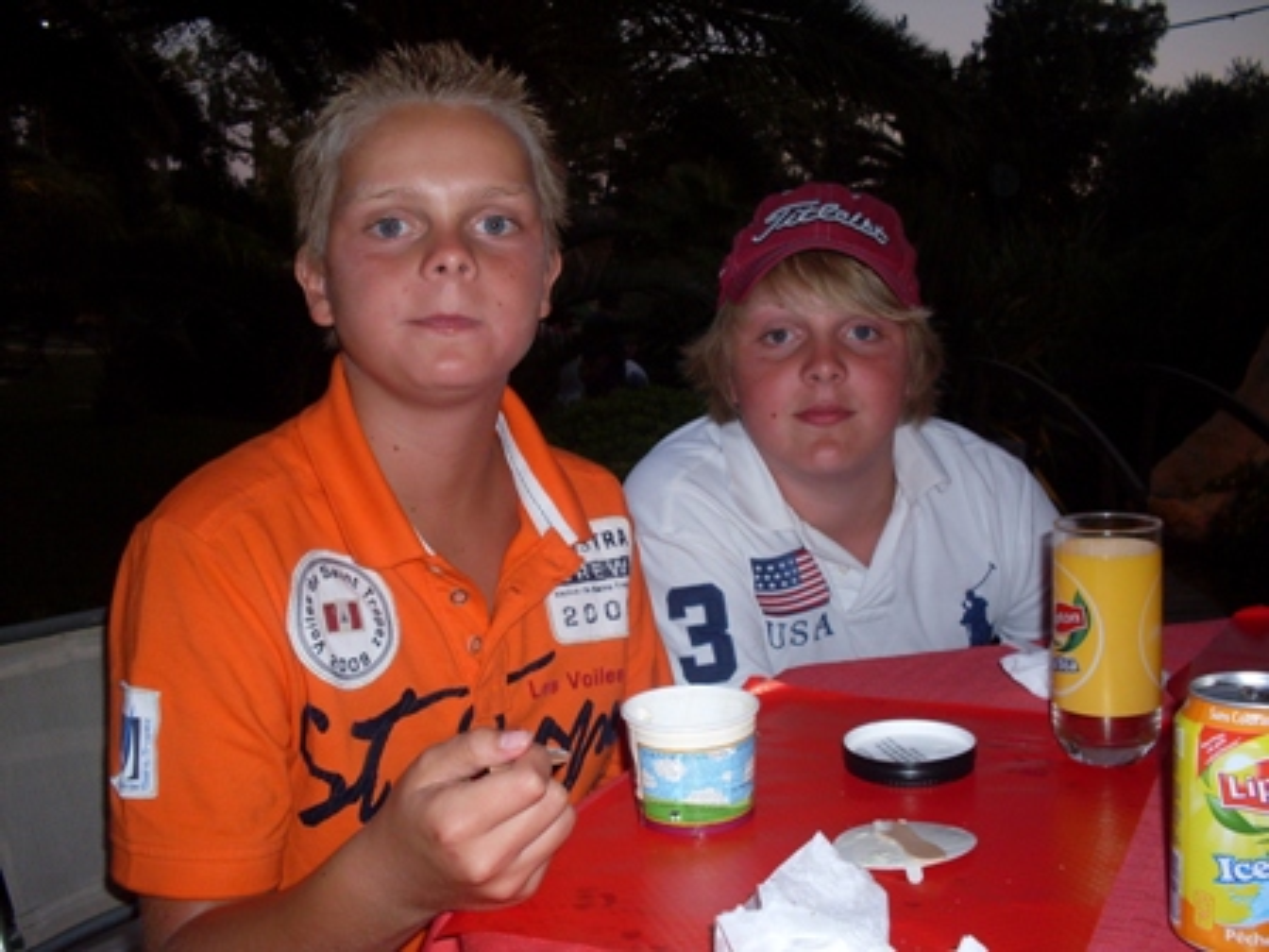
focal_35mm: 38
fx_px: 1393
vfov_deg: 37.7
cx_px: 634
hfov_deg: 49.0
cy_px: 476
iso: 100
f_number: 2.8
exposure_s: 1/45
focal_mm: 6.3
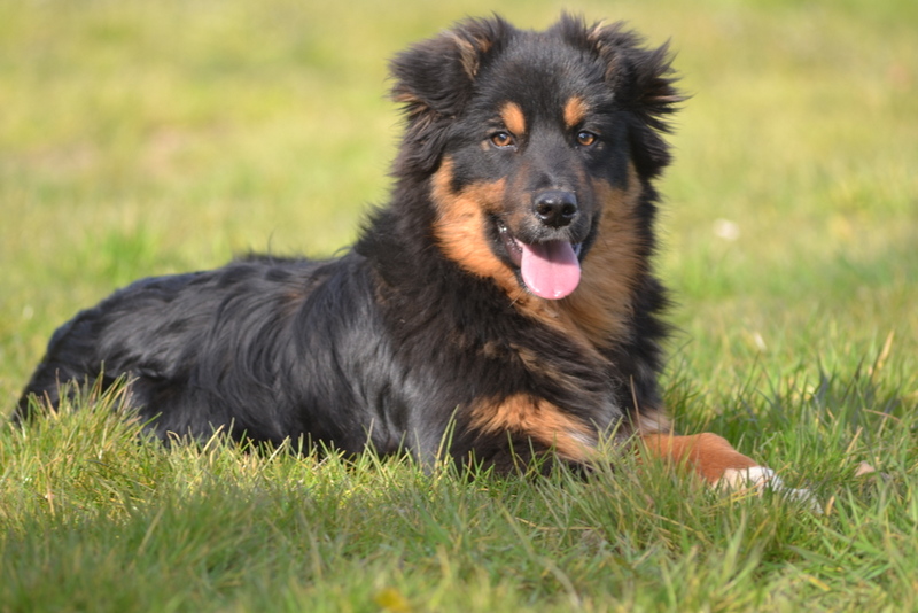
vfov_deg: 4.7
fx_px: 7461
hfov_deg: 7.0
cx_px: 459
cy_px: 306
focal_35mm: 292
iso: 100
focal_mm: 195
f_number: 4.8
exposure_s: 1/160
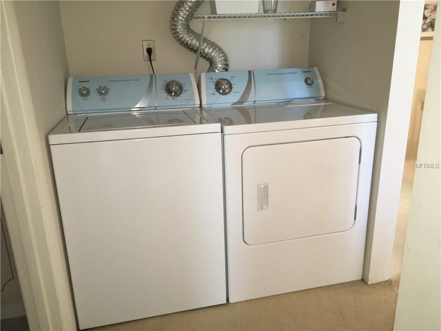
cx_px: 220
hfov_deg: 61.7
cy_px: 166
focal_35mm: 29
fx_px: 369
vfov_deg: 48.2
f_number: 2.2
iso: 100
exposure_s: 1/30
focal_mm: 4.15
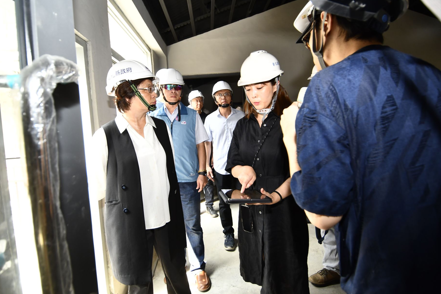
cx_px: 215
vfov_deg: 64.5
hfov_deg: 86.9
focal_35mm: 19
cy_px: 140
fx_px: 233
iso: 640
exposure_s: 1/160
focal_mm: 12
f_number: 4
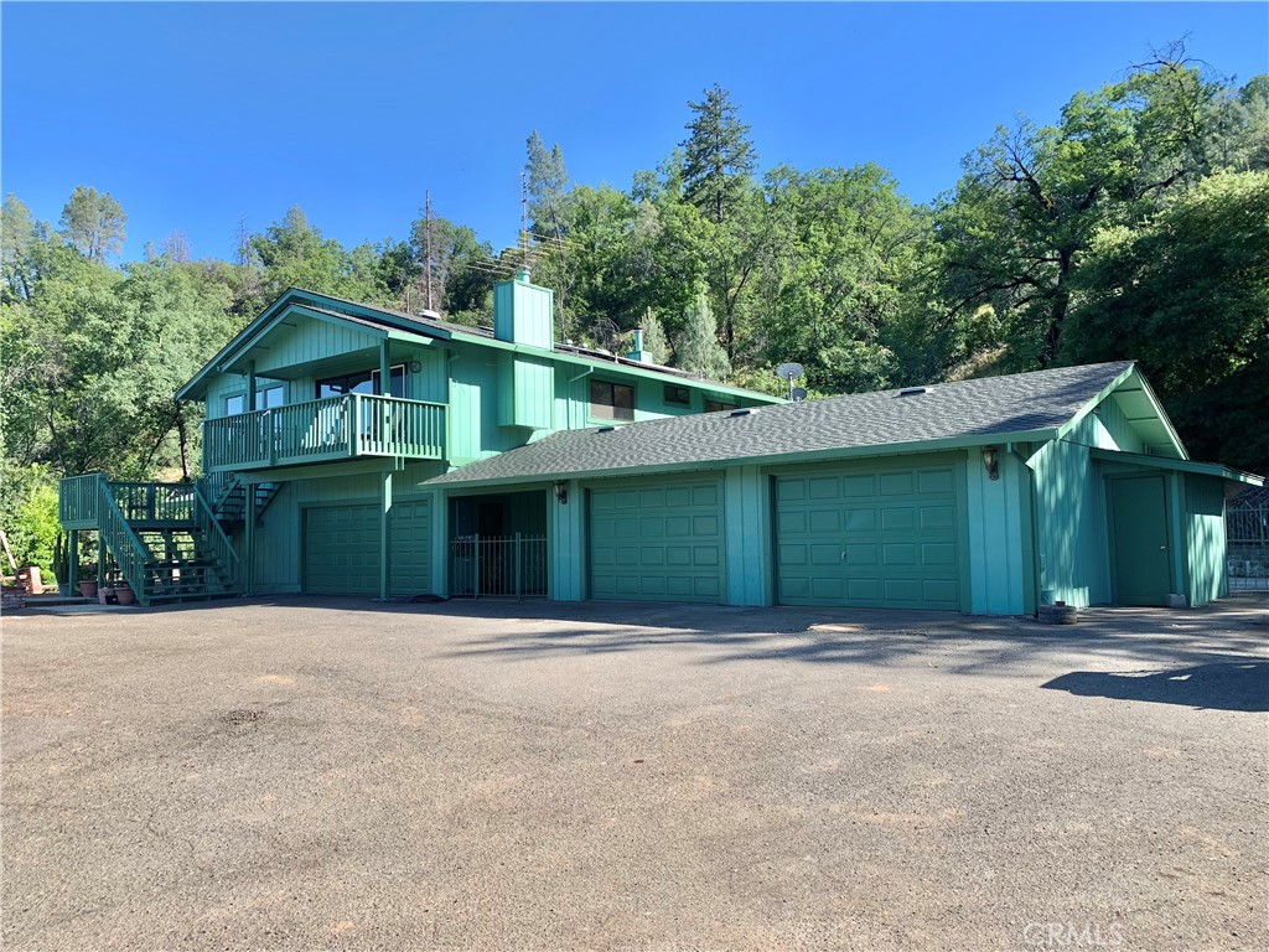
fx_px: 953
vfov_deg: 53.1
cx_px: 634
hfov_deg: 67.3
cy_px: 476
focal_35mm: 26
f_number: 1.8
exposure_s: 1/962
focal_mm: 4.25
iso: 25
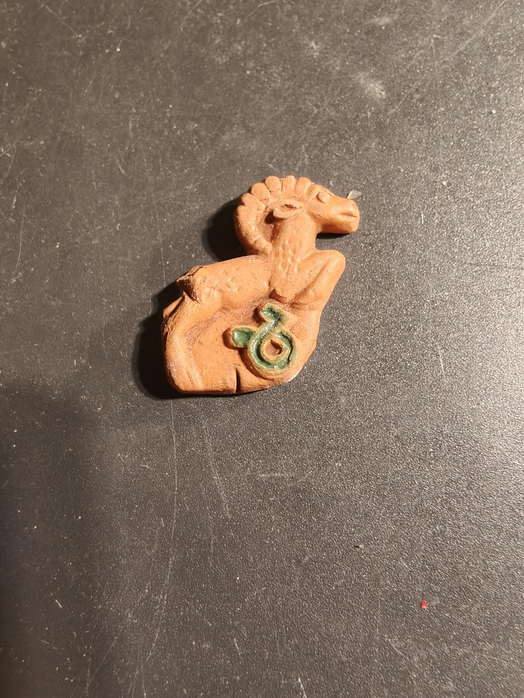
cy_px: 349
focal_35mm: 23
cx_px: 262
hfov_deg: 58.9
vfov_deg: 73.9
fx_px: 464
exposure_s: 1/50
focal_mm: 2.32
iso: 250
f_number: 2
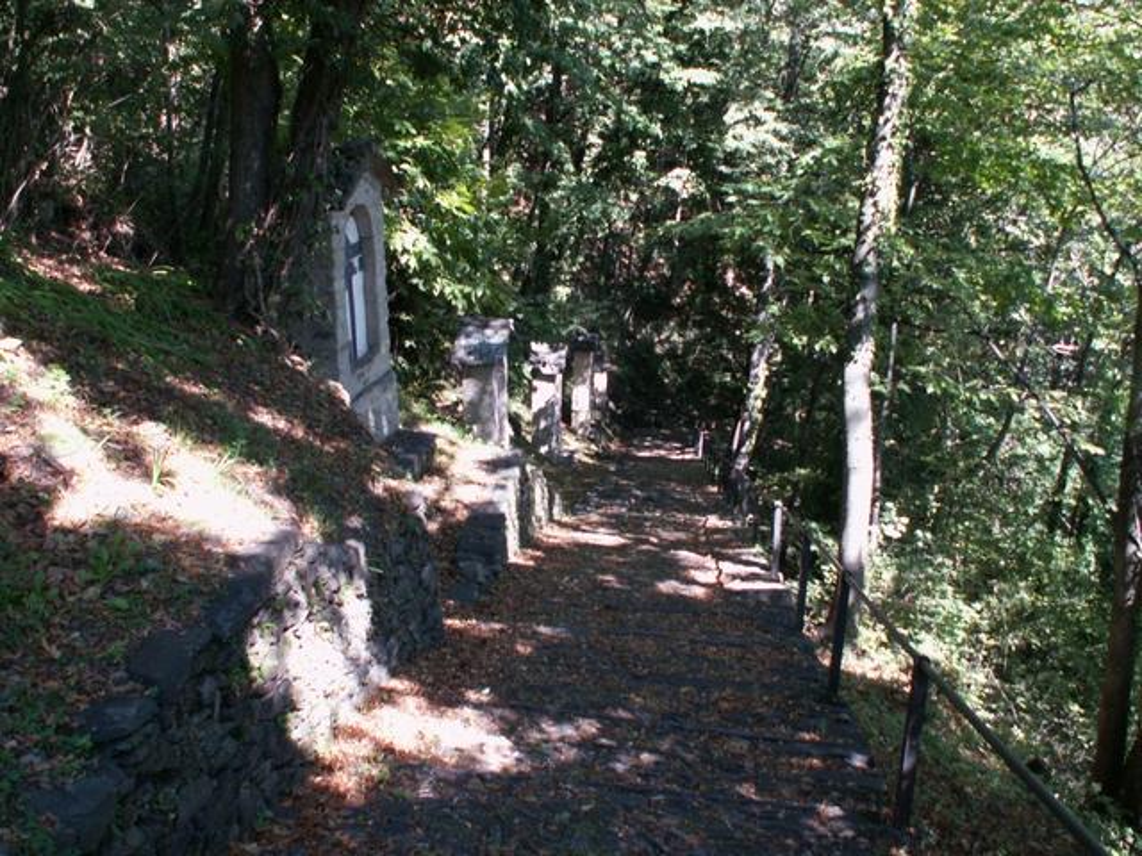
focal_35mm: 35
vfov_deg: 40.7
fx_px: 1155
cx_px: 571
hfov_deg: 52.6
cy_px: 428
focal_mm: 5.86
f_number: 3.5
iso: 50
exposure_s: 1/30
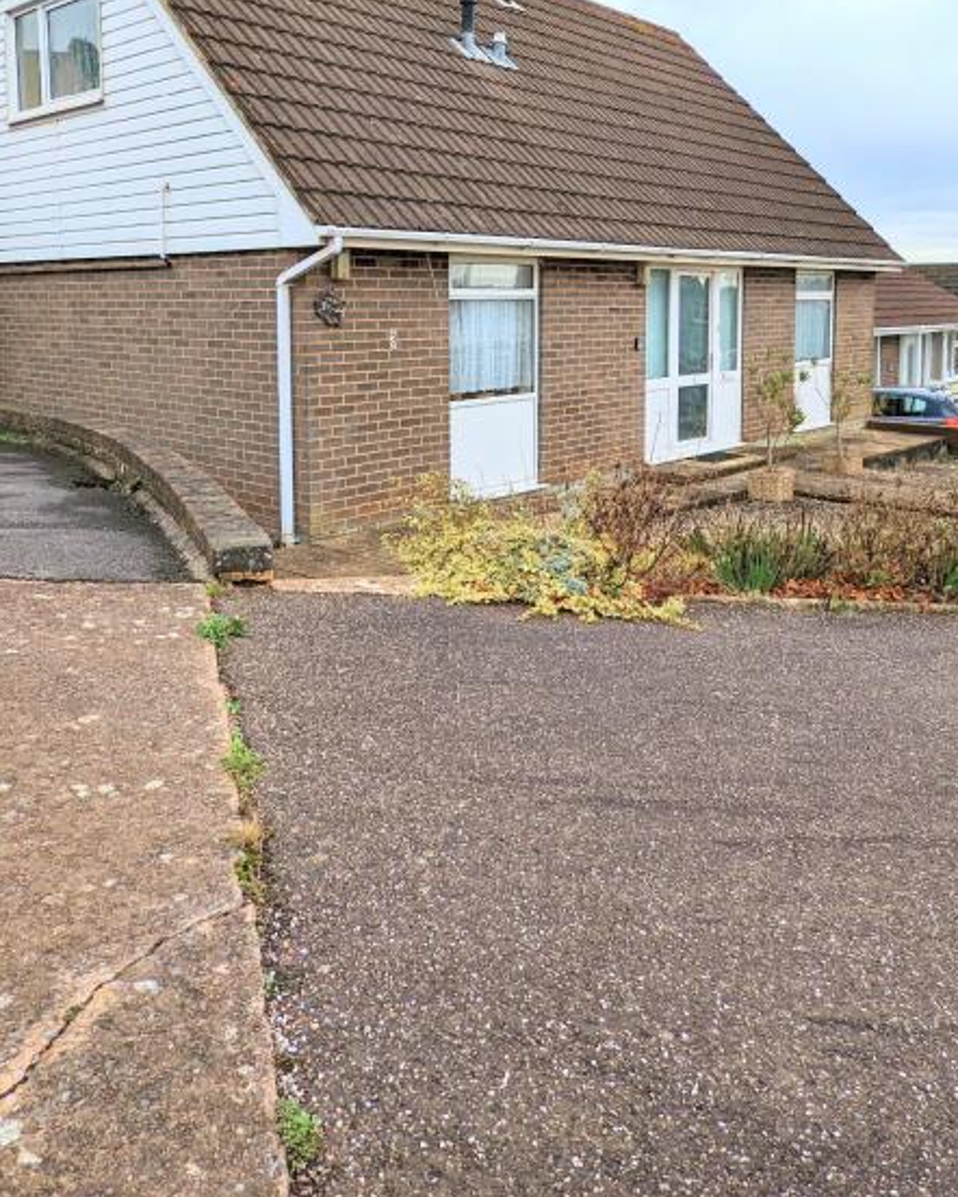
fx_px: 1027
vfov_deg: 58.7
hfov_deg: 50.0
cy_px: 374
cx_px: 483
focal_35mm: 29
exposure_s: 1/816
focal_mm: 2.35
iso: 52
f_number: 2.2
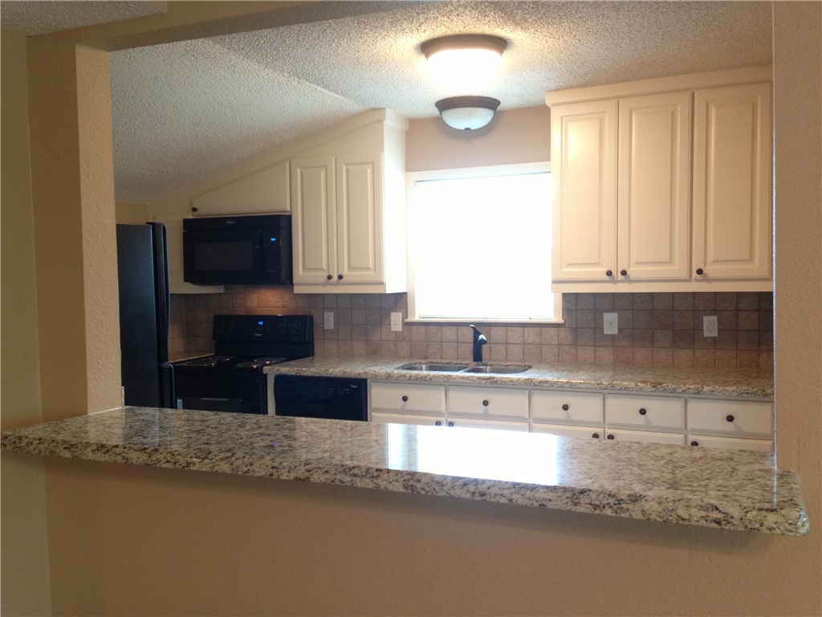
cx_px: 411
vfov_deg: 42.9
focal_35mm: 33
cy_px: 308
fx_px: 784
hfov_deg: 55.4
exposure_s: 1/20
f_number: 2.4
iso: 125
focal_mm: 4.13
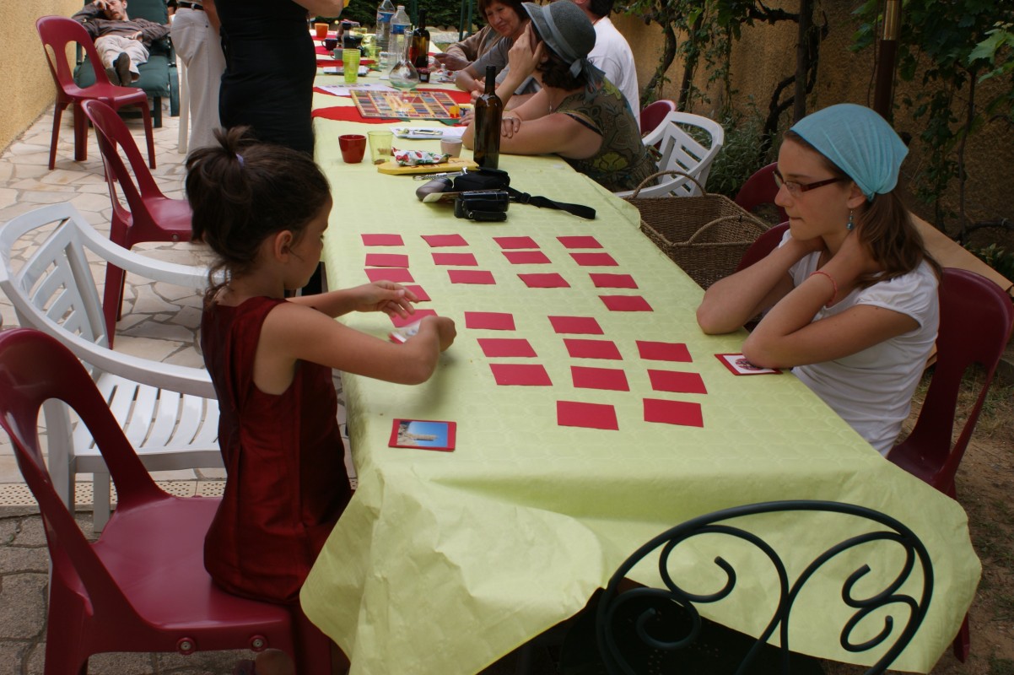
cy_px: 338
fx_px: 1098
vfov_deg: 34.2
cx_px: 507
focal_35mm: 39
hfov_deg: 49.6
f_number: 8
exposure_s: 1/125
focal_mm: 26
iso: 100
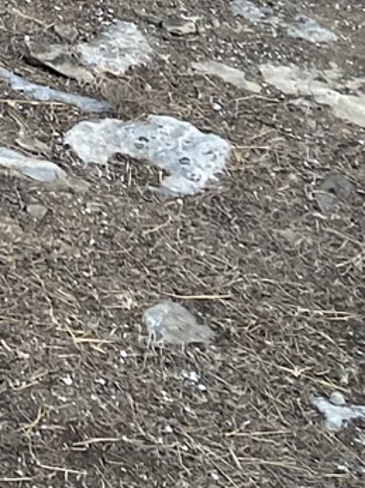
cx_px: -948
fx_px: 2168
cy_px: -574
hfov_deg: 7.6
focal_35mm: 154
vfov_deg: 11.3
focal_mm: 4.25
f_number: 1.8
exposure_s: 1/122
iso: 64
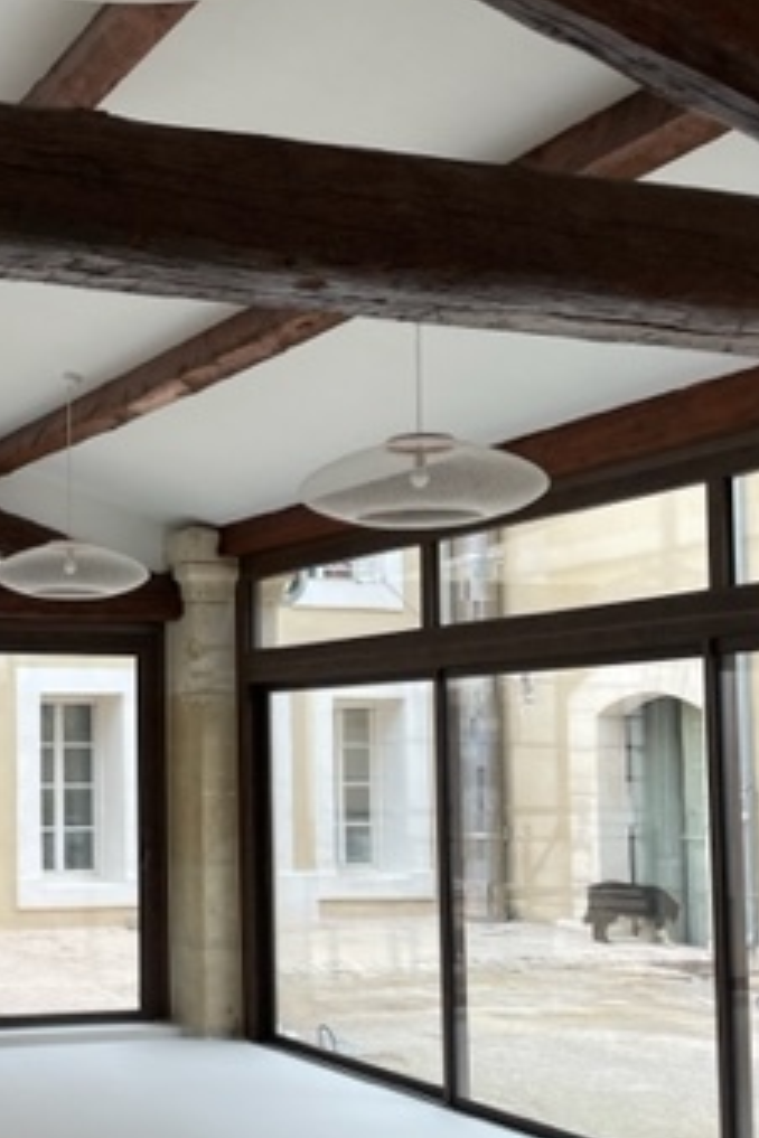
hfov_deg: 25.0
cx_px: -34
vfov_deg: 38.8
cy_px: 665
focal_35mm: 51
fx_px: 1613
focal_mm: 4.2
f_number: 1.6
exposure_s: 1/515
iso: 32
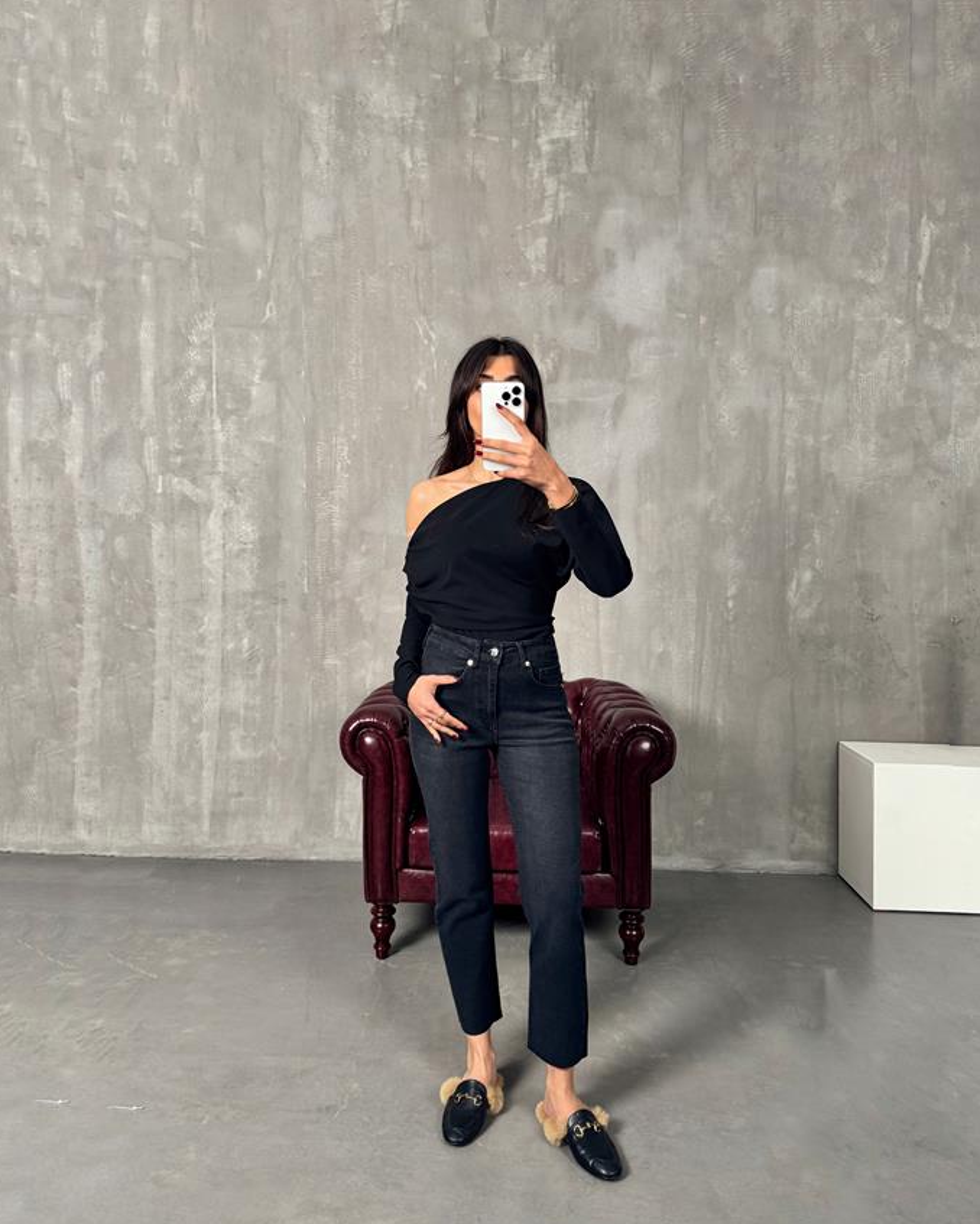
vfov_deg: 66.0
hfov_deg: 54.9
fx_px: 942
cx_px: 499
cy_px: 600
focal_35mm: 26
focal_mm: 6.76
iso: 200
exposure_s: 1/95
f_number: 1.78
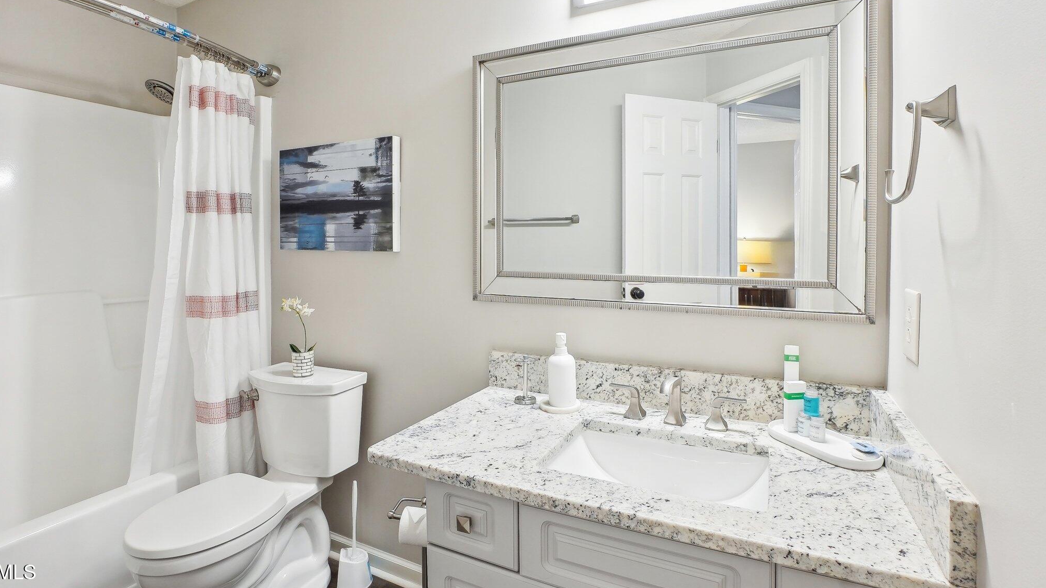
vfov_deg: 66.7
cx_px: 514
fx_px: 444
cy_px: 250
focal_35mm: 16
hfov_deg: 99.4
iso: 400
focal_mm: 10
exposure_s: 1/2.5
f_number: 8
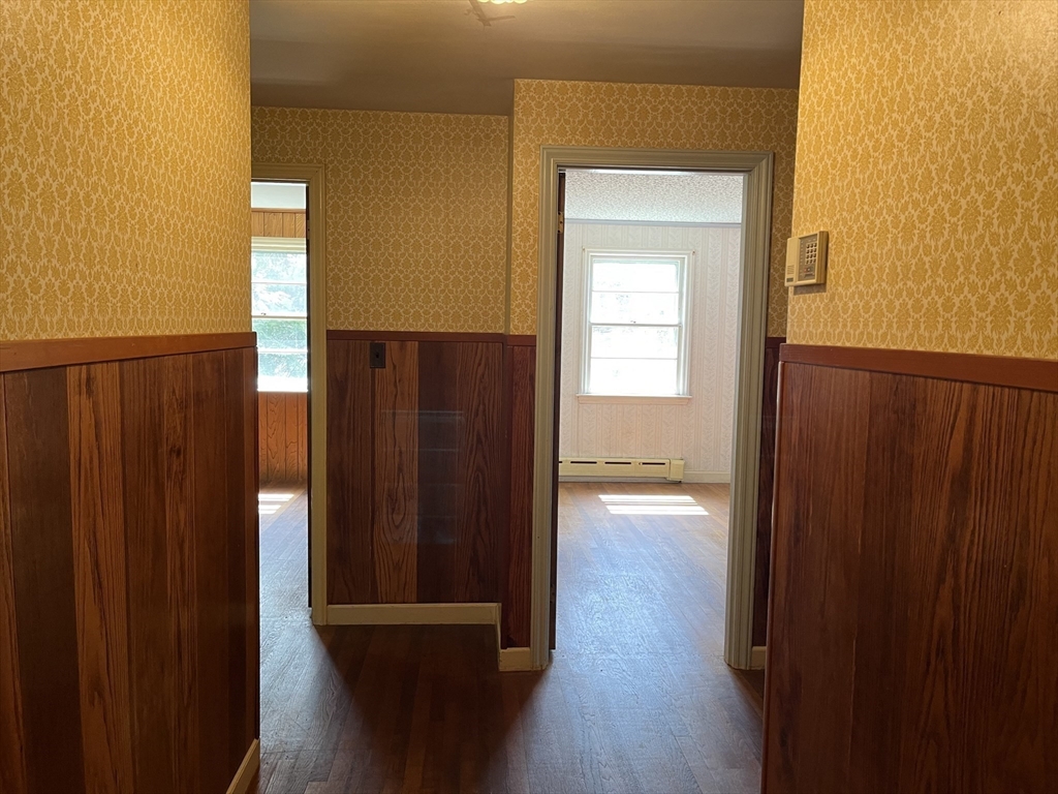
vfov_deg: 53.1
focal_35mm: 26
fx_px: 795
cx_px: 529
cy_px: 397
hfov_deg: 67.3
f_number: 1.6
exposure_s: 1/60
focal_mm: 5.1
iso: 100
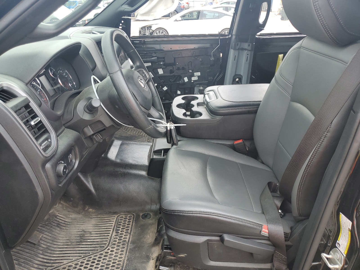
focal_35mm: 26
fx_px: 270
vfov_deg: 53.1
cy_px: 135
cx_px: 180
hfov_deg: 67.3
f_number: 1.5
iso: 50
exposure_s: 1/323
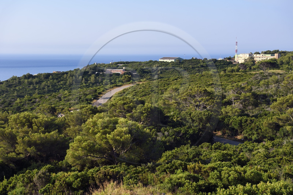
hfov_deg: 28.9
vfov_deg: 19.4
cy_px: 98
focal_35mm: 70
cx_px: 146
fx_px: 569
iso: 200
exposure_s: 1/250
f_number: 10
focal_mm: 70
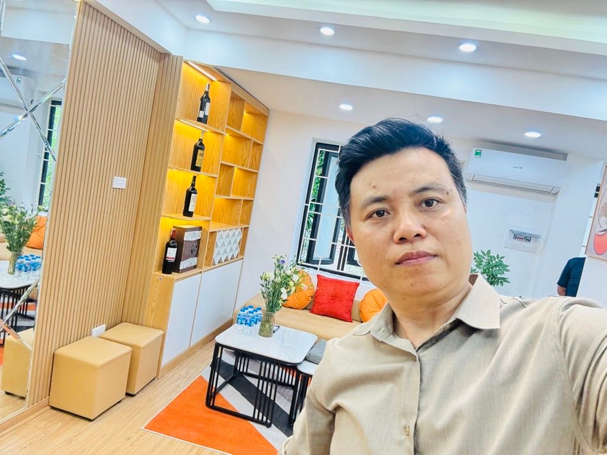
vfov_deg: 58.9
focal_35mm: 23
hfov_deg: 73.9
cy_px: 228
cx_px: 304
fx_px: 403
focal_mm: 2.69
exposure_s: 1/50
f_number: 1.9
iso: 100
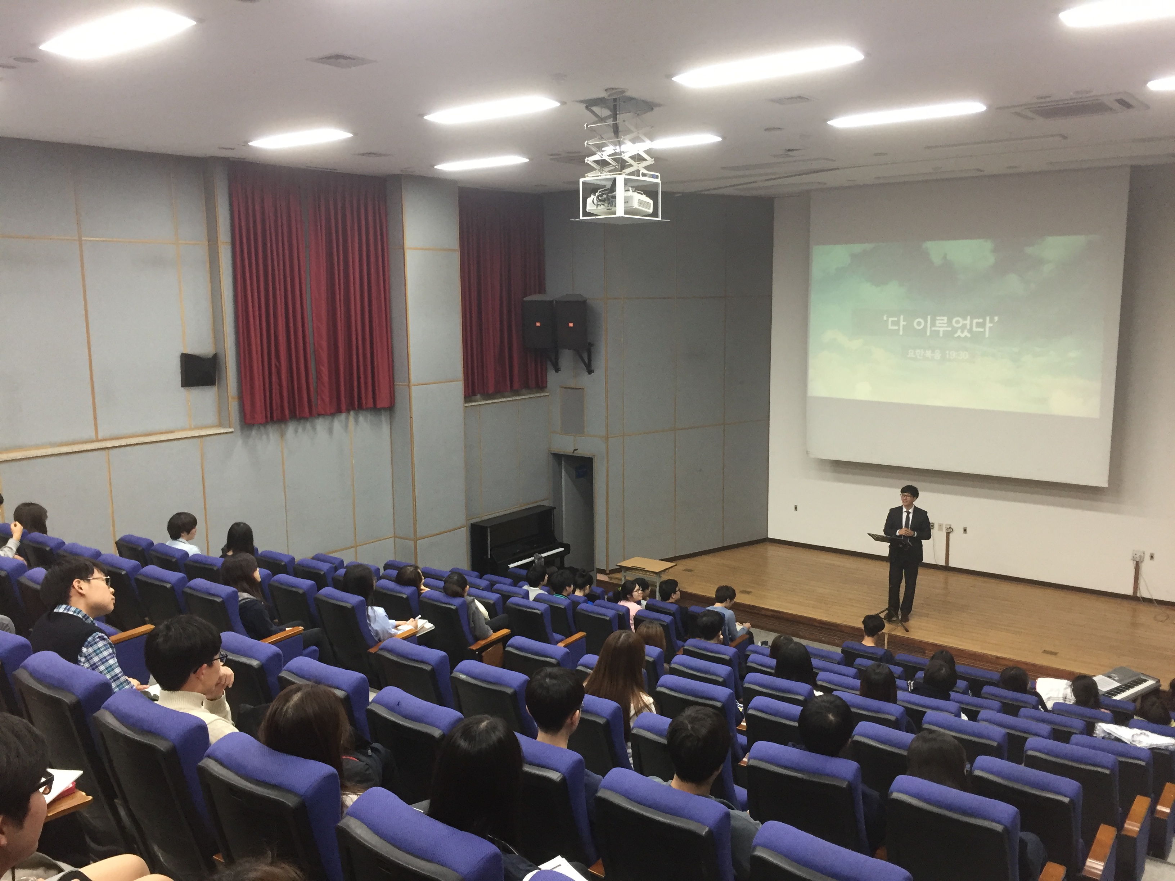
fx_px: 984
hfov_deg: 61.7
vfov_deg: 48.2
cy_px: 440
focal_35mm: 29
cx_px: 588
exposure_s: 1/30
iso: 125
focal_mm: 4.15
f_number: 2.2
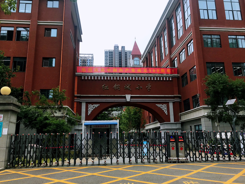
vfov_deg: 46.8
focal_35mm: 30
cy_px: 86
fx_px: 212
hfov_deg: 60.0
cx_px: 121
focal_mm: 3.99
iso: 20
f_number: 1.8
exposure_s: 1/634
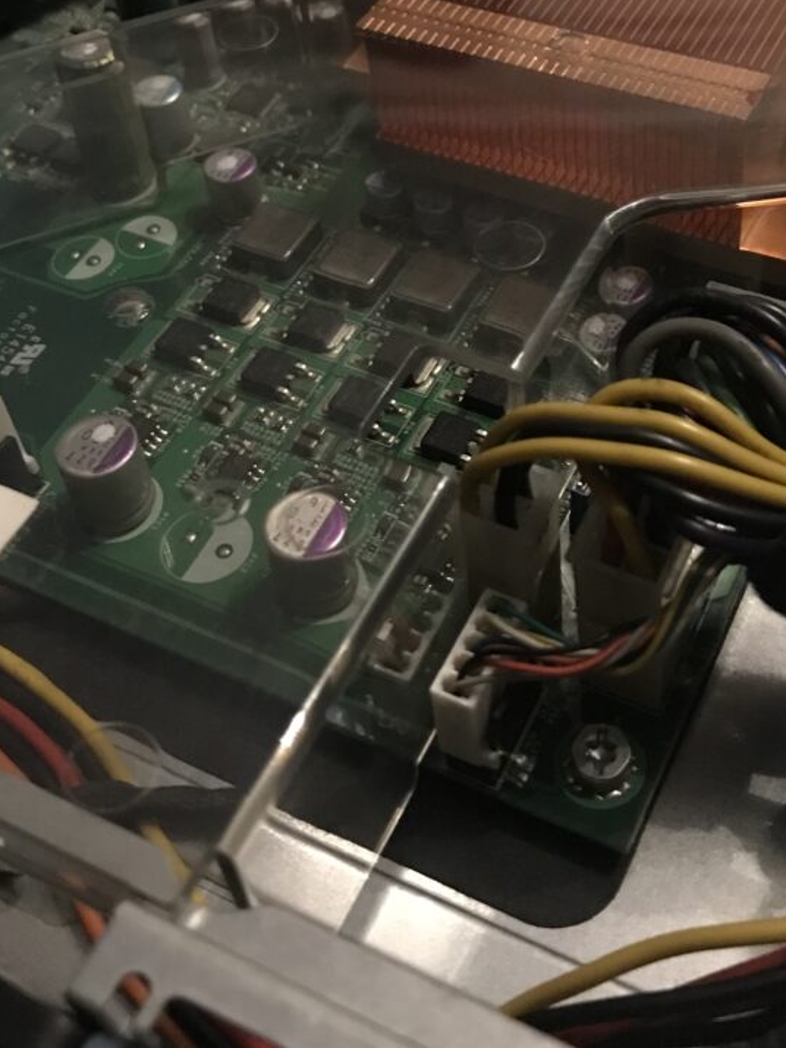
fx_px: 1423
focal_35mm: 47
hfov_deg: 30.8
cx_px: 469
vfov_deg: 39.8
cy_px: 321
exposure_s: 1/4
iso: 160
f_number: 1.8
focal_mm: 3.99
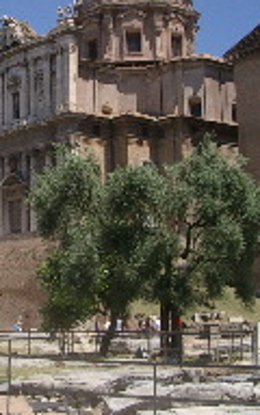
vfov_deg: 25.5
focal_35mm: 81
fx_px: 918
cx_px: -9
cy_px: 157
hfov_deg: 15.8
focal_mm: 5.8
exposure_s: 1/640
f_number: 4.3
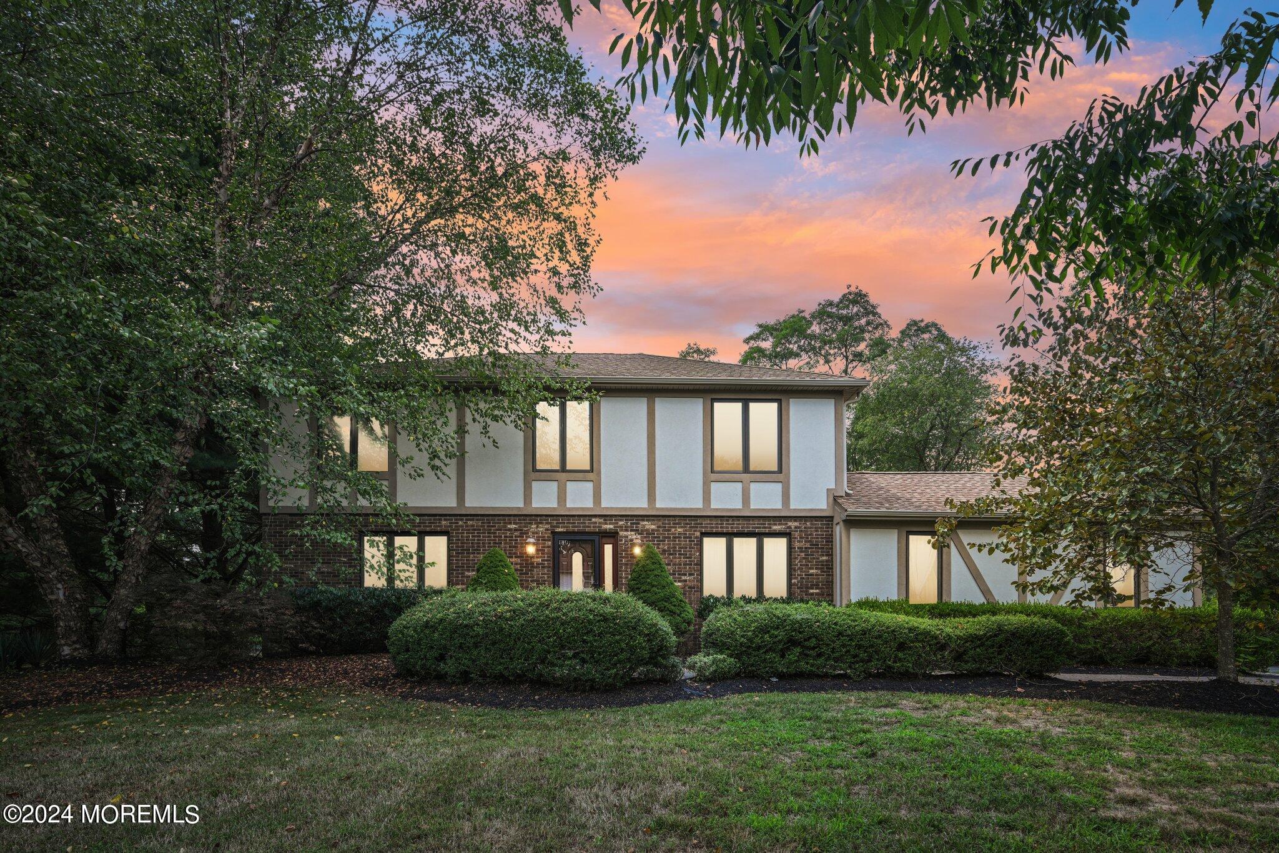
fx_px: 604
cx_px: 640
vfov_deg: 70.4
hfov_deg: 93.3
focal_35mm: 17
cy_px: 426
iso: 400
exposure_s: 1/125
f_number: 8
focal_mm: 17
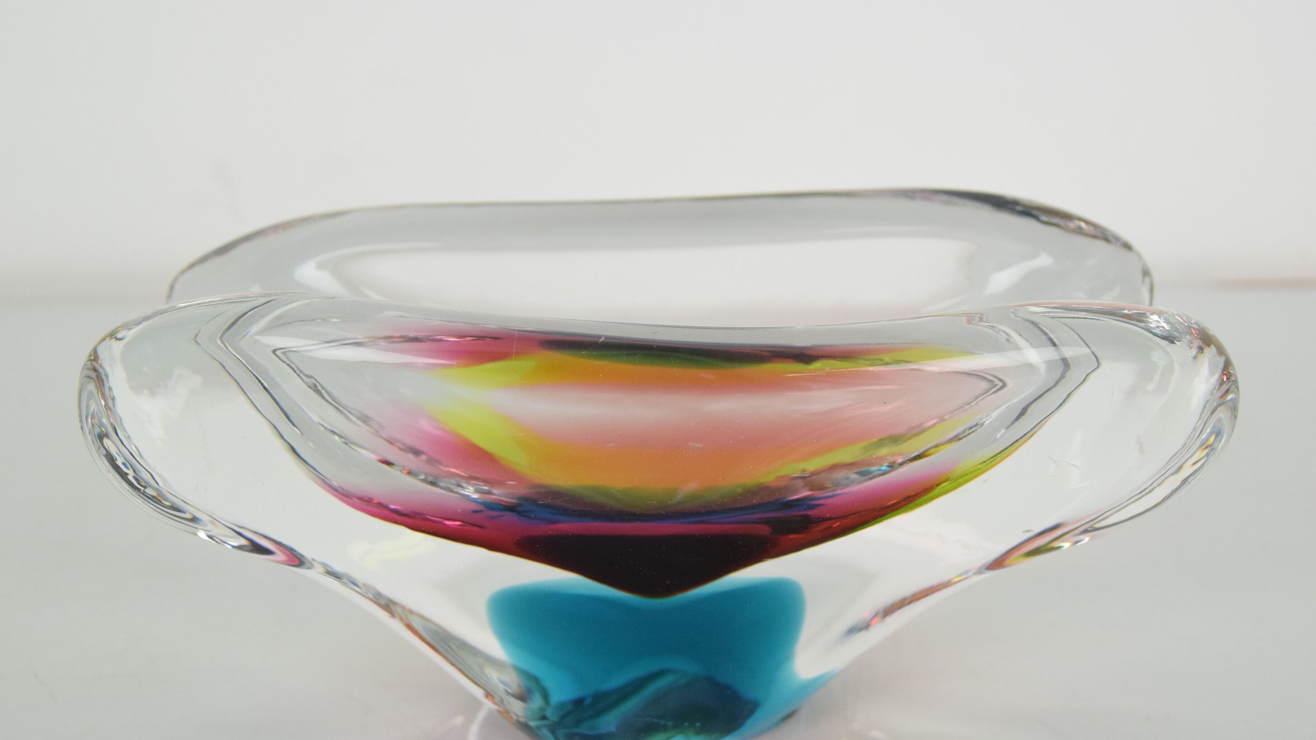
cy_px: 406
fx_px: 1570
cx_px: 656
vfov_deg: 26.5
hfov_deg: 45.5
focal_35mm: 45
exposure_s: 1/250
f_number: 8
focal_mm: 28
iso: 1600
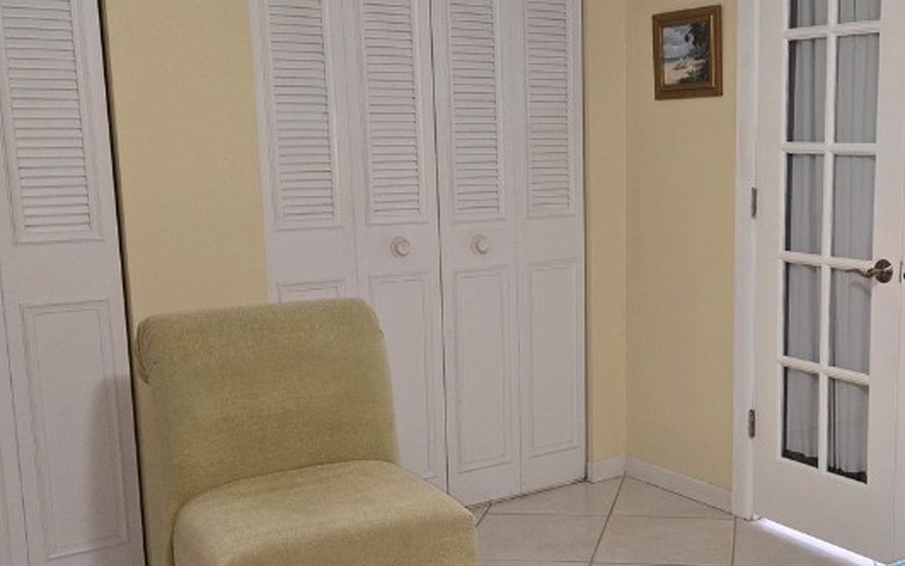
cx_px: 644
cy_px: 326
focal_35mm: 47
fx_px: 1159
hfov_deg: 41.7
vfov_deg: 27.4
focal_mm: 5.4
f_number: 1.8
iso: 100
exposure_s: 1/30
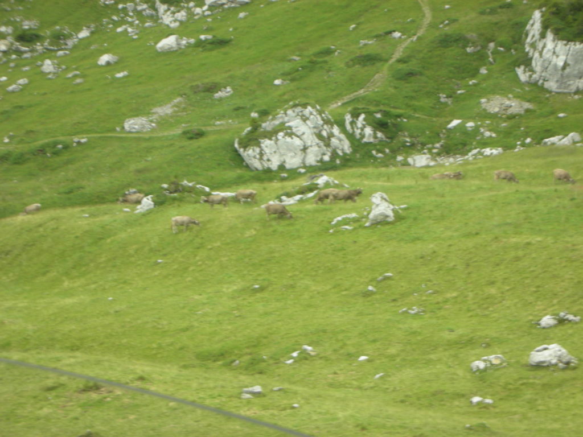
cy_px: 218
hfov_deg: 18.7
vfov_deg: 14.1
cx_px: 292
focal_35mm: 105
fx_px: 1768
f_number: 5.4
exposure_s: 1/60.3
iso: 66
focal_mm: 17.4
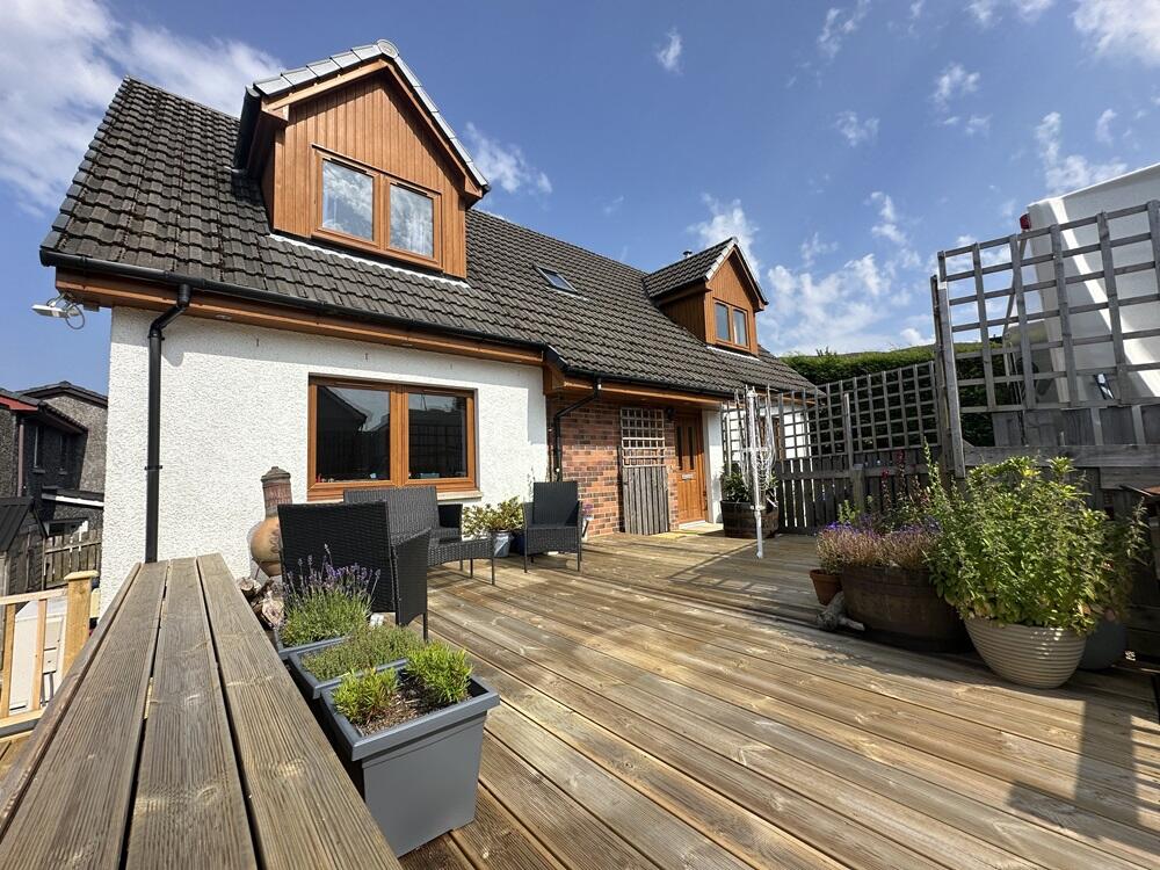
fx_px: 469
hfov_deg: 102.1
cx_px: 580
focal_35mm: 14
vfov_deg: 85.7
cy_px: 435
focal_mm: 2.22
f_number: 2.2
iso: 50
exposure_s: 1/1887
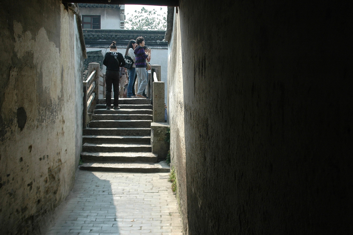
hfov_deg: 46.4
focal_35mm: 42
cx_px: 176
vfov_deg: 31.8
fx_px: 411
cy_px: 118
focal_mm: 28
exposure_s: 1/250
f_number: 6.3
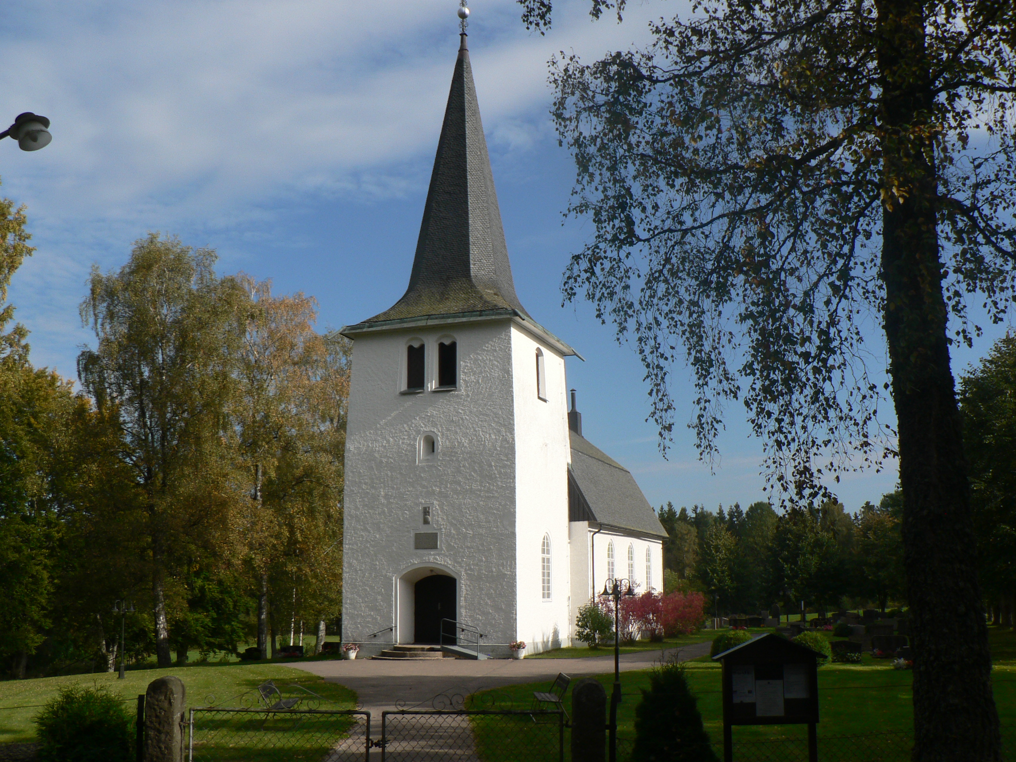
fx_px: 1057
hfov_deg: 51.4
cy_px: 381
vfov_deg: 39.7
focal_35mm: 36
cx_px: 508
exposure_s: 1/400
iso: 80
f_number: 5
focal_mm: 6
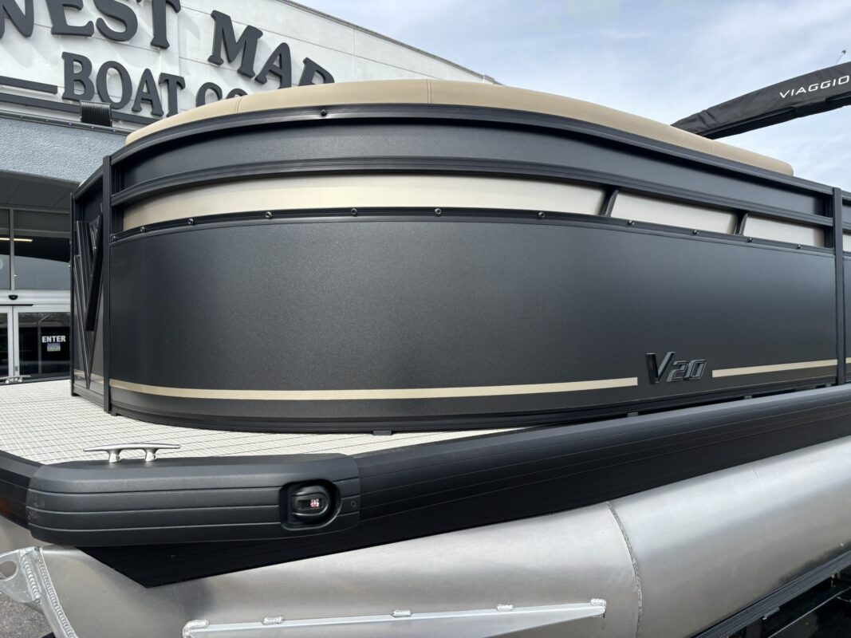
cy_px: 319
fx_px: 639
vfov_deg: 53.1
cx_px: 426
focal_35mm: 26
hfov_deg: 67.3
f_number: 1.6
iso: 50
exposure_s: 1/1543
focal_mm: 5.96
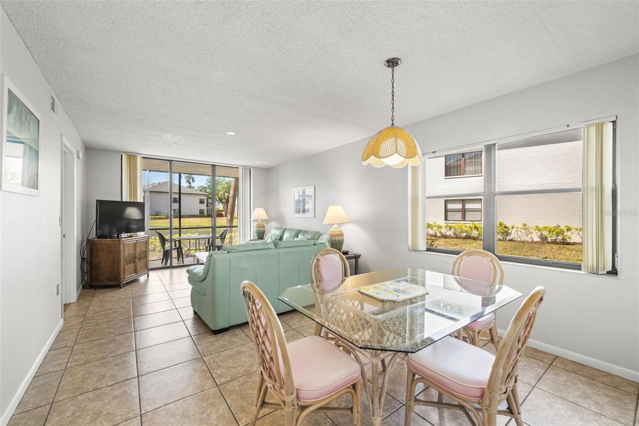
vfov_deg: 81.2
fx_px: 248
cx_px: 320
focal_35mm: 14
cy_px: 213
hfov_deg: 104.3
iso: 800
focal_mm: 14
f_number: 8
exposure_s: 1/10
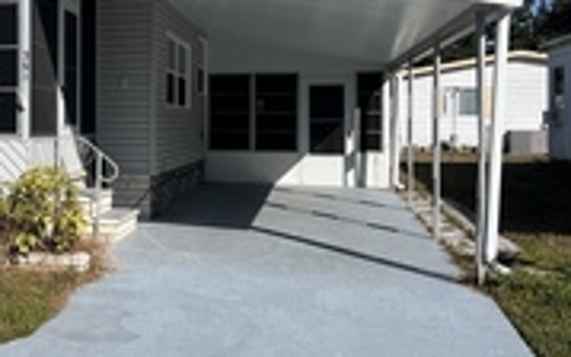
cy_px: 129
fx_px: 841
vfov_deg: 23.9
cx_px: 19
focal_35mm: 54
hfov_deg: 34.6
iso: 50
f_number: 1.6
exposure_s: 1/5556
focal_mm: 5.1
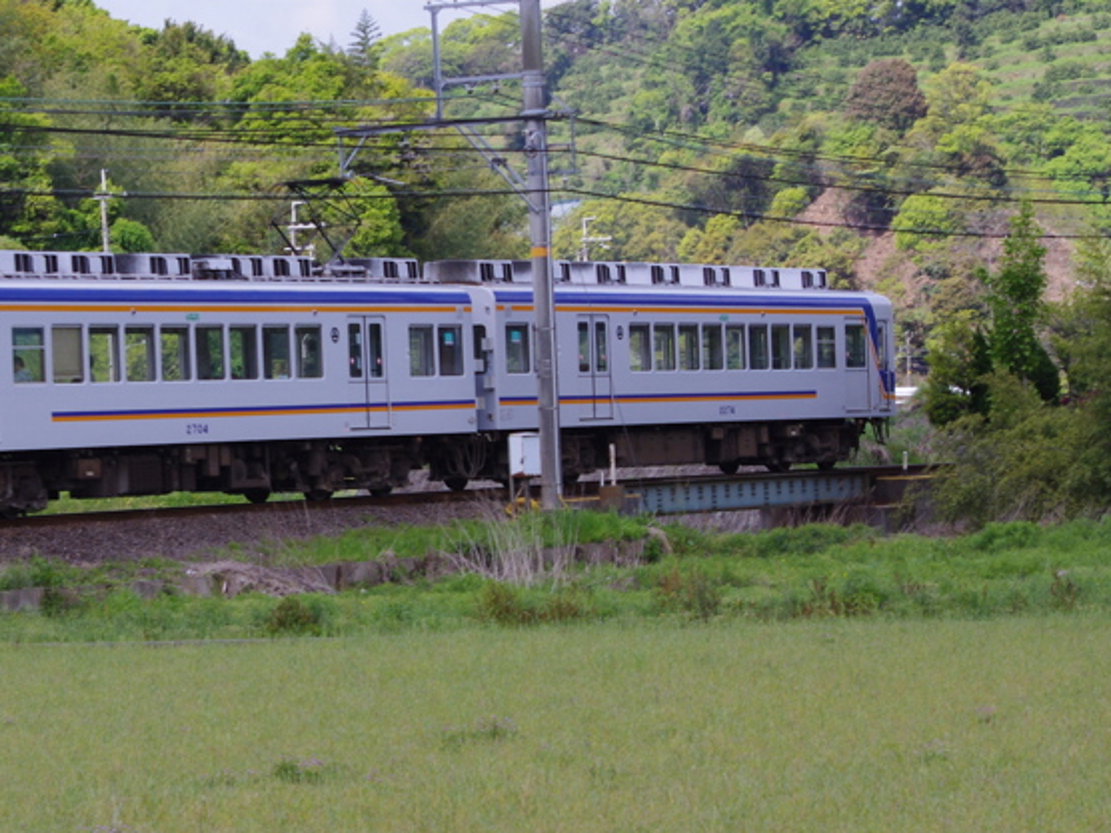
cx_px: 228
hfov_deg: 13.5
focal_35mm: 145
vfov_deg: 10.2
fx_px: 4654
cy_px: 388
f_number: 11
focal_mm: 55
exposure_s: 1/125
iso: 200
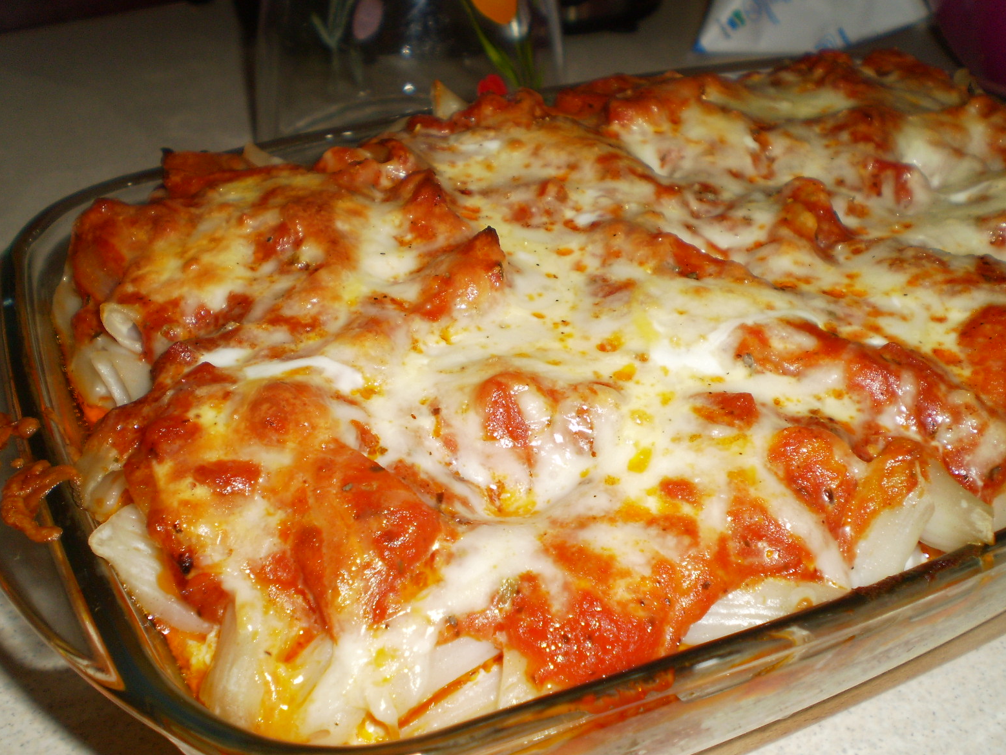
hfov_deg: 50.1
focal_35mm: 37
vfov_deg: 38.7
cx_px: 503
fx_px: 1075
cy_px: 383
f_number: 3.1
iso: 125
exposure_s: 1/30
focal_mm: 6.3
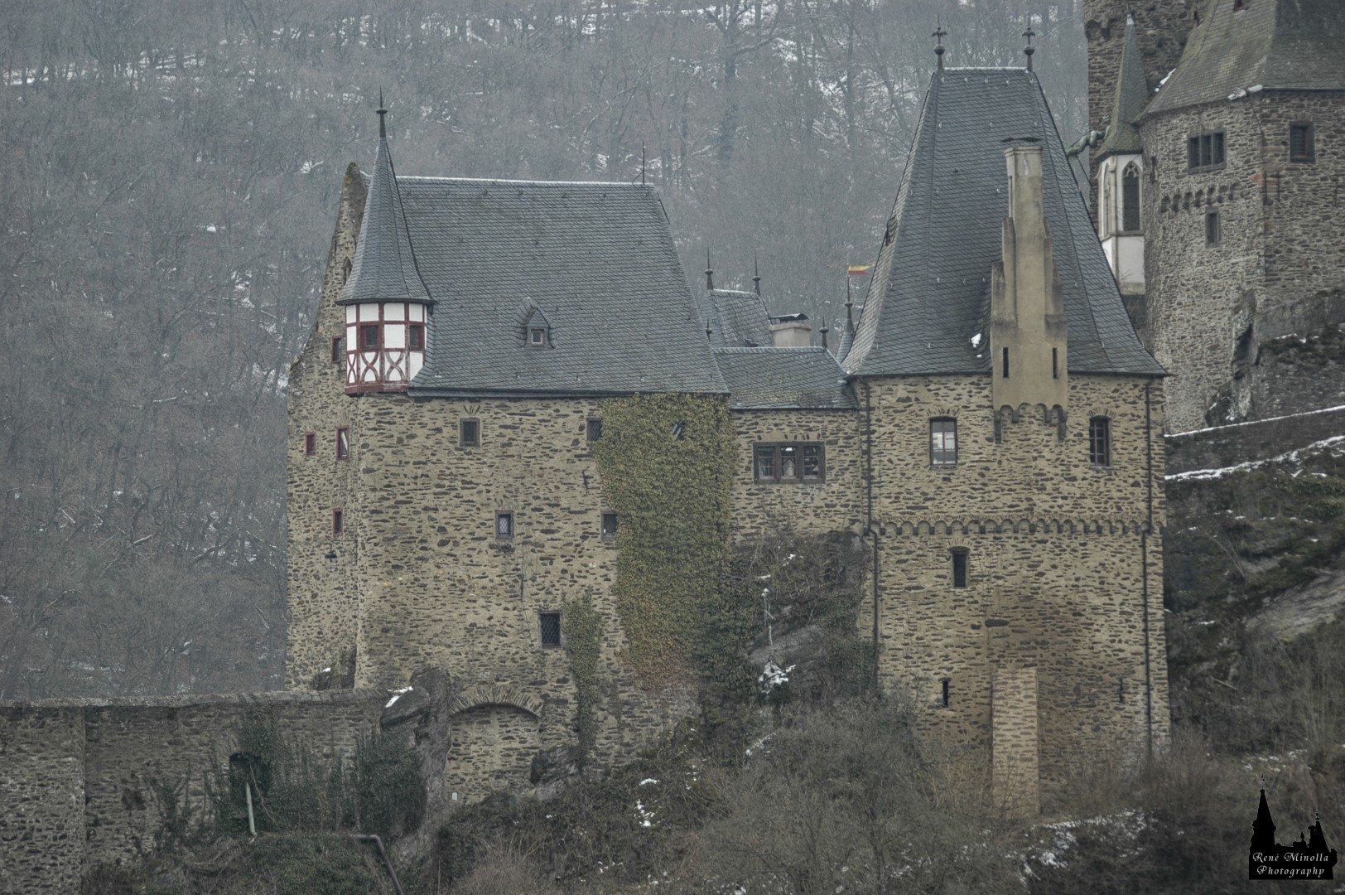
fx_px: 6719
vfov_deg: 7.6
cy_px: 448
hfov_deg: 11.4
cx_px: 672
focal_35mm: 180
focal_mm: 120
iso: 200
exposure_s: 1/160
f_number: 4.2
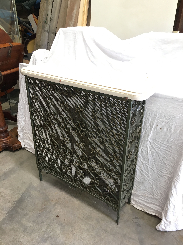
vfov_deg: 61.7
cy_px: 122
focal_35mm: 29
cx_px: 92
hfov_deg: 48.2
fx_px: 204
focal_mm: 4.15
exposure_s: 1/33
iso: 64
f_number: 2.2
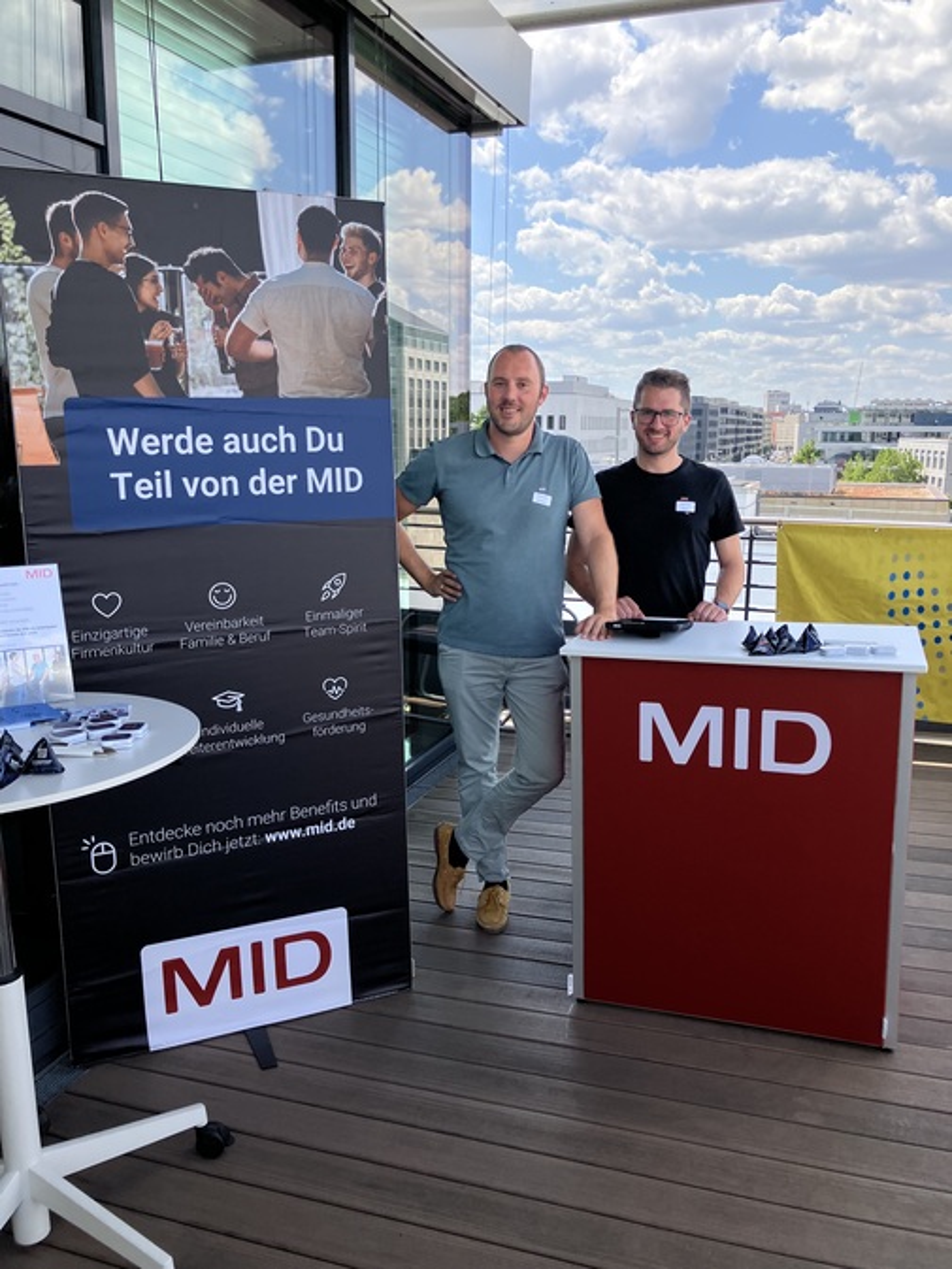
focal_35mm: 28
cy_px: 634
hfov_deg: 49.8
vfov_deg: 63.4
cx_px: 476
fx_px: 1026
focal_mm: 3.99
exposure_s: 1/2024
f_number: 1.8
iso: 32
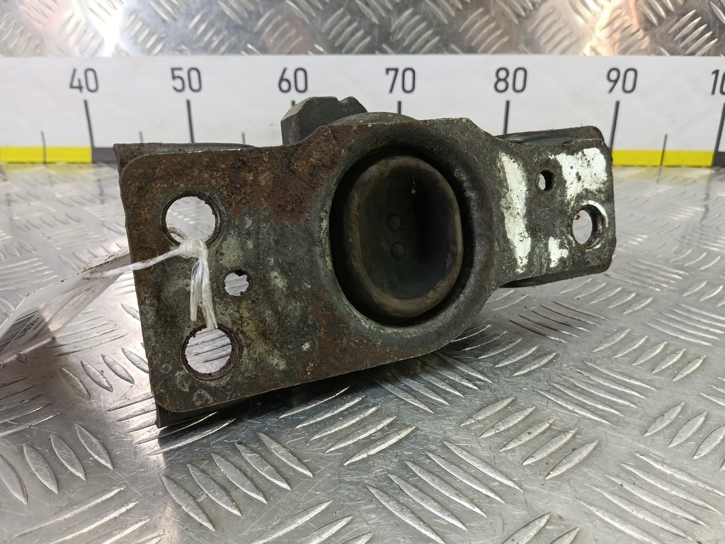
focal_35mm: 23
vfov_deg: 58.9
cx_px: 362
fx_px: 482
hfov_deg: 73.9
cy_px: 272
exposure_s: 1/50
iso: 172
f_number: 1.6
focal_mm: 4.11
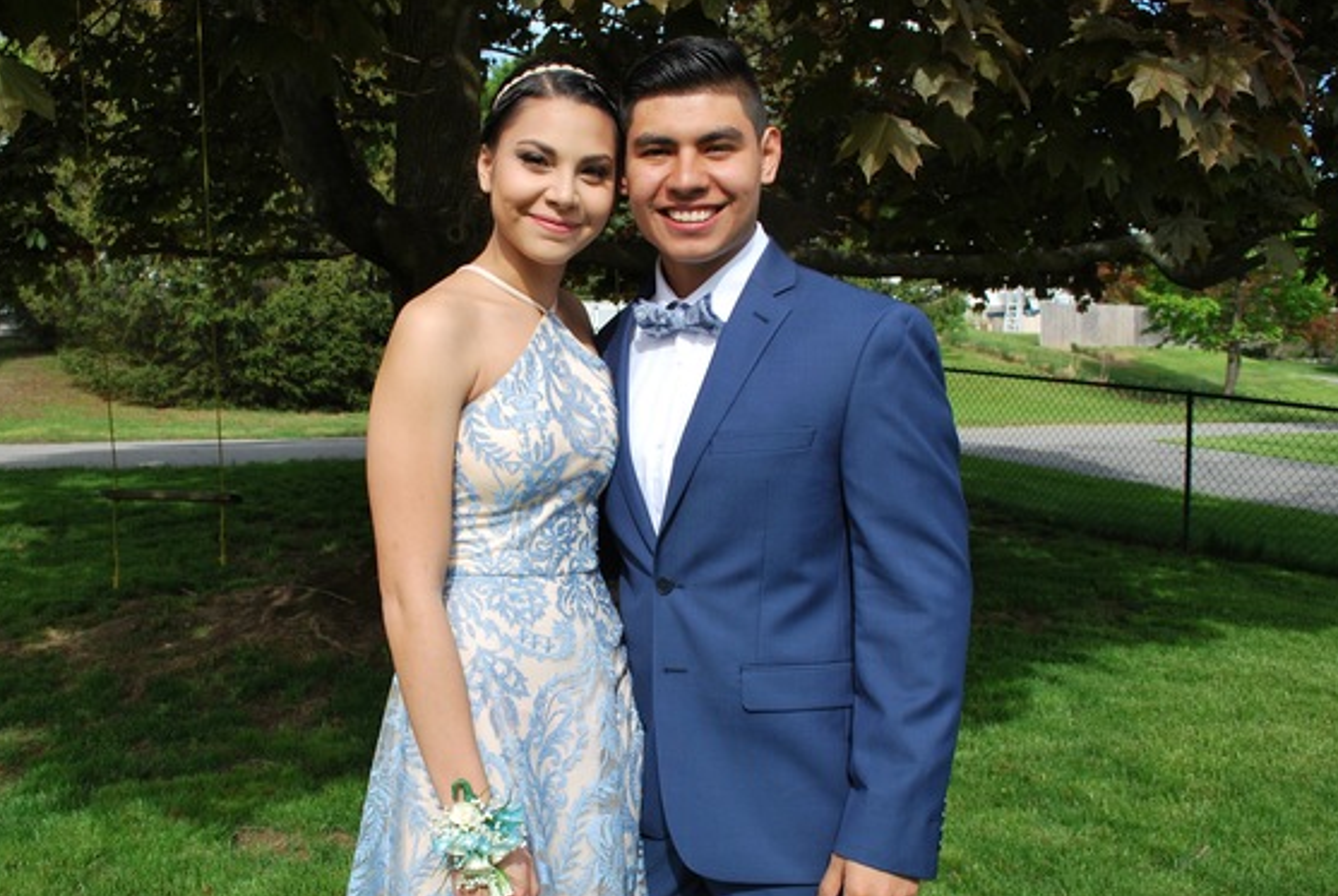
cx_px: 581
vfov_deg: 42.4
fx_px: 1154
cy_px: 495
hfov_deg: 60.0
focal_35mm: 31
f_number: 7.1
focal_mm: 18
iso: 100
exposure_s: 1/200
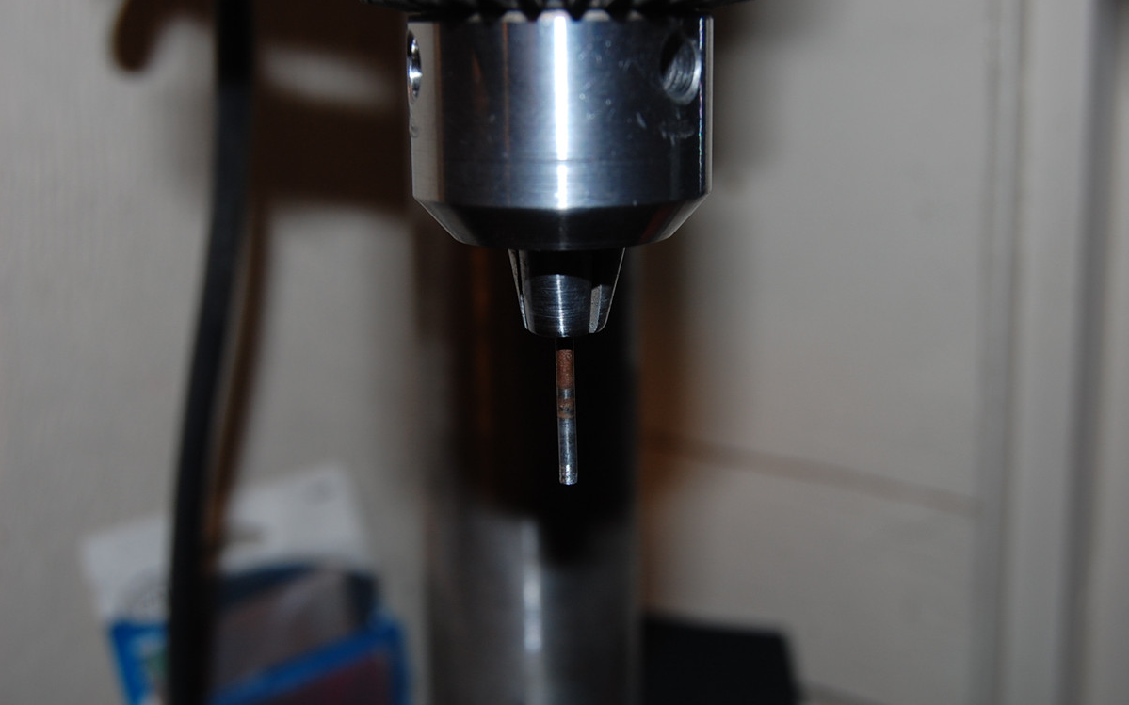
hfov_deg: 42.2
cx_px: 565
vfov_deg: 27.1
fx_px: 1462
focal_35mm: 48
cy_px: 359
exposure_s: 1/125
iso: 200
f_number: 5.6
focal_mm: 31
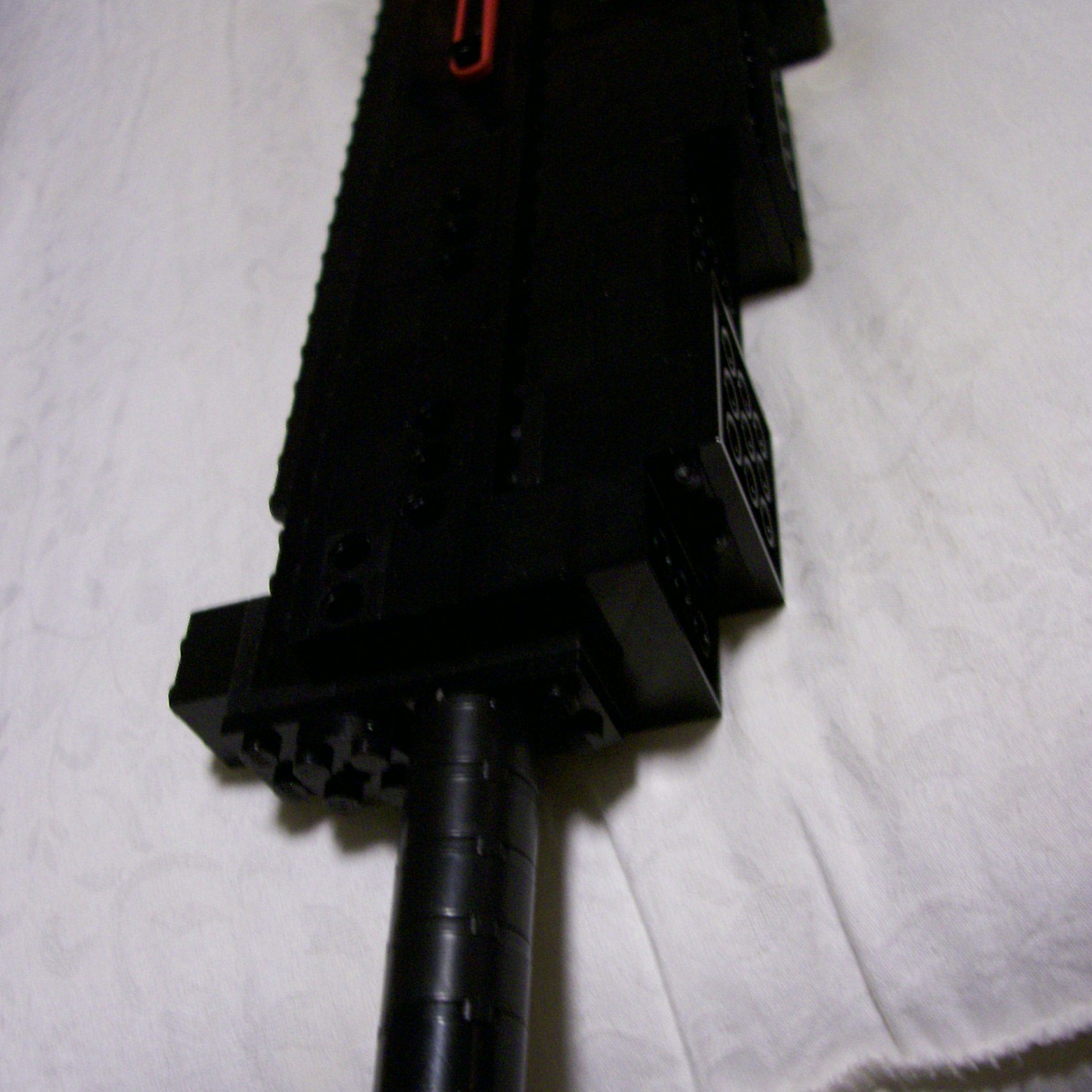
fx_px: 1463
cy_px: 613
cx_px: 542
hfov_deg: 40.9
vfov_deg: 40.9
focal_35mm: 41
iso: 160
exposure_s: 1/8
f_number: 2.7
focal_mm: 5.6
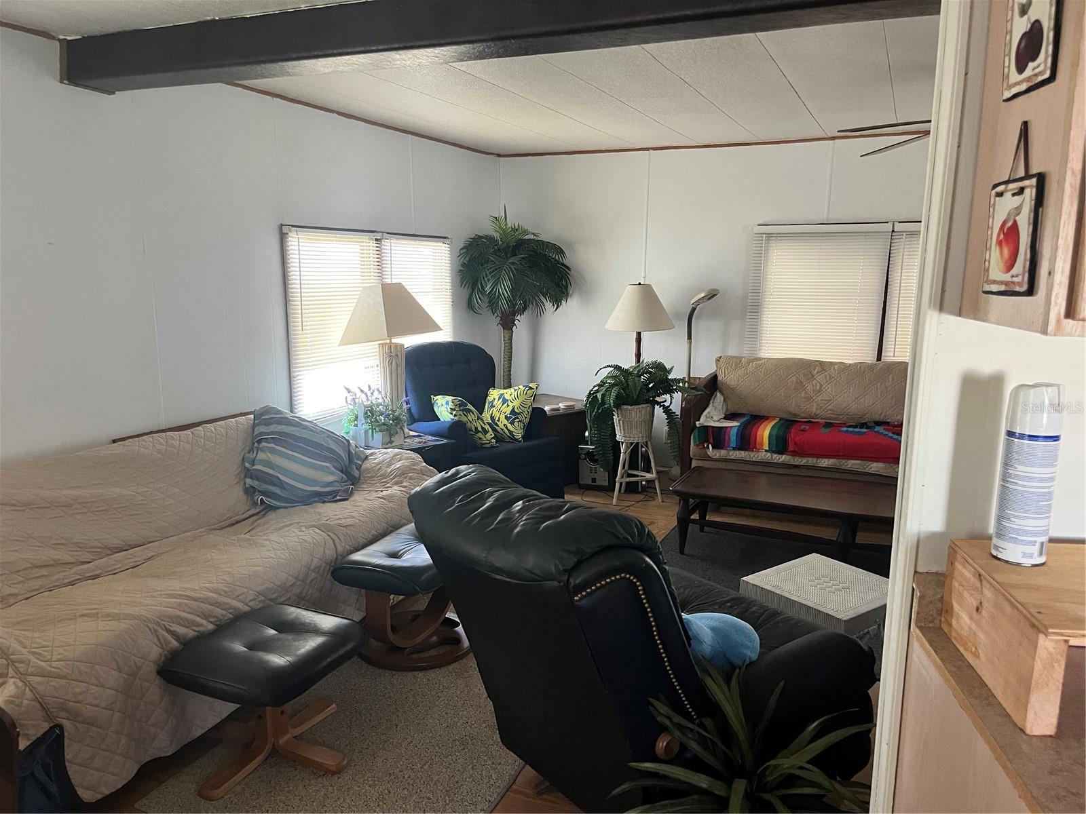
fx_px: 816
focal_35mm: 26
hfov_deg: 67.3
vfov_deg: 53.1
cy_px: 407
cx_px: 543
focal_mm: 5.1
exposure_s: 1/60
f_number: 1.6
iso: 320
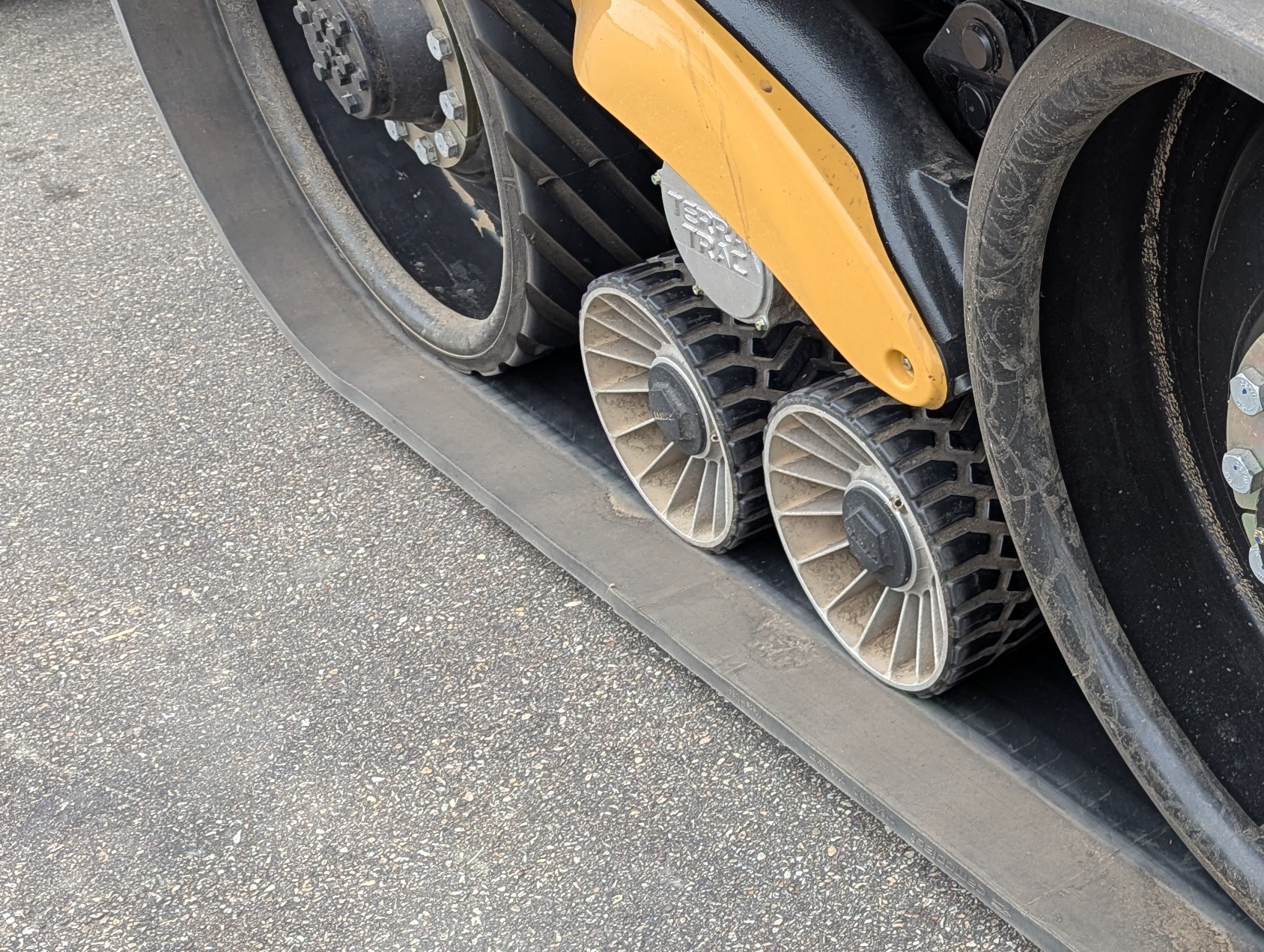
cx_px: 1322
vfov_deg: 25.2
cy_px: 354
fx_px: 2121
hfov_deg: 30.4
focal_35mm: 58
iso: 41
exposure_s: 1/396
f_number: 1.85
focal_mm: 6.81
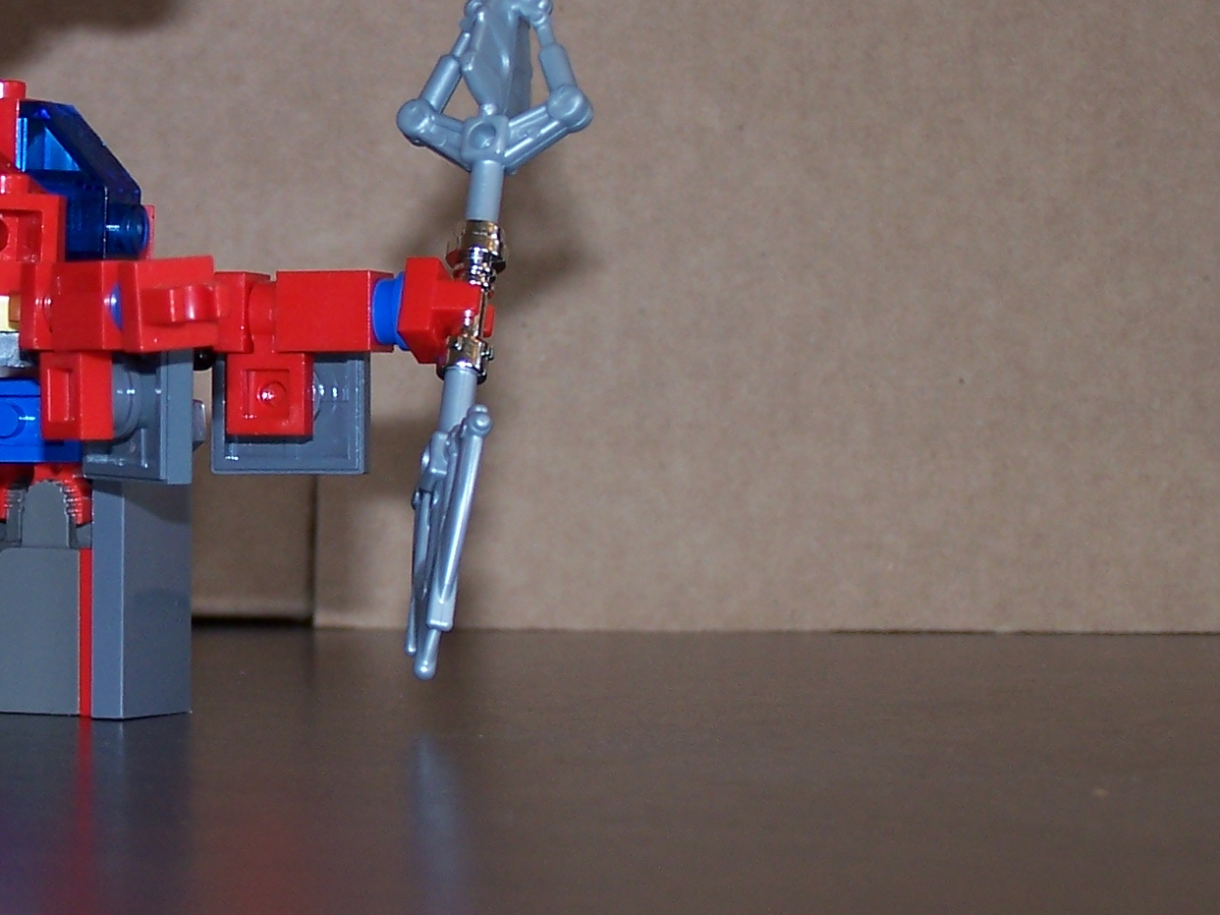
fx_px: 4898
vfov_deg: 10.7
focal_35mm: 139
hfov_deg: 14.1
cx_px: 142
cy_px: 345
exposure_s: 1/80
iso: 80
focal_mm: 11.1
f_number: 3.2
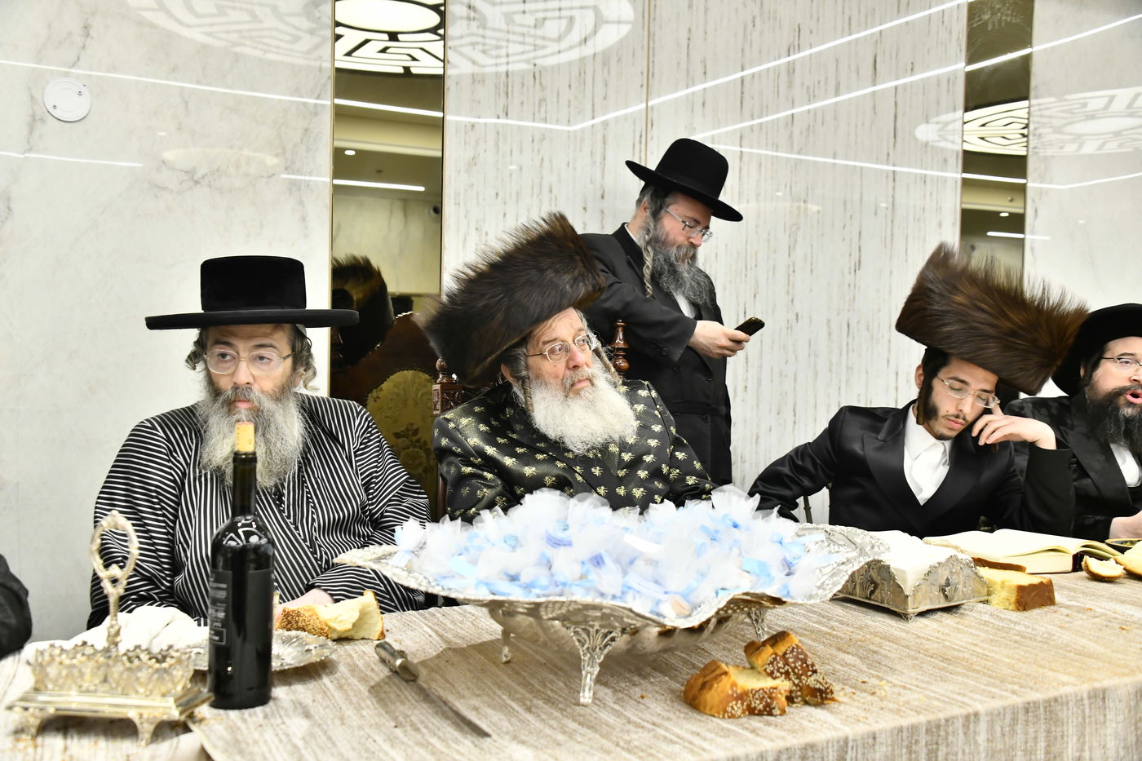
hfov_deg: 50.7
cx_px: 571
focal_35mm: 38
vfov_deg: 35.0
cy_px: 380
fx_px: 1205
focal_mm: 38
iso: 2000
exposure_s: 1/125
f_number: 5.6
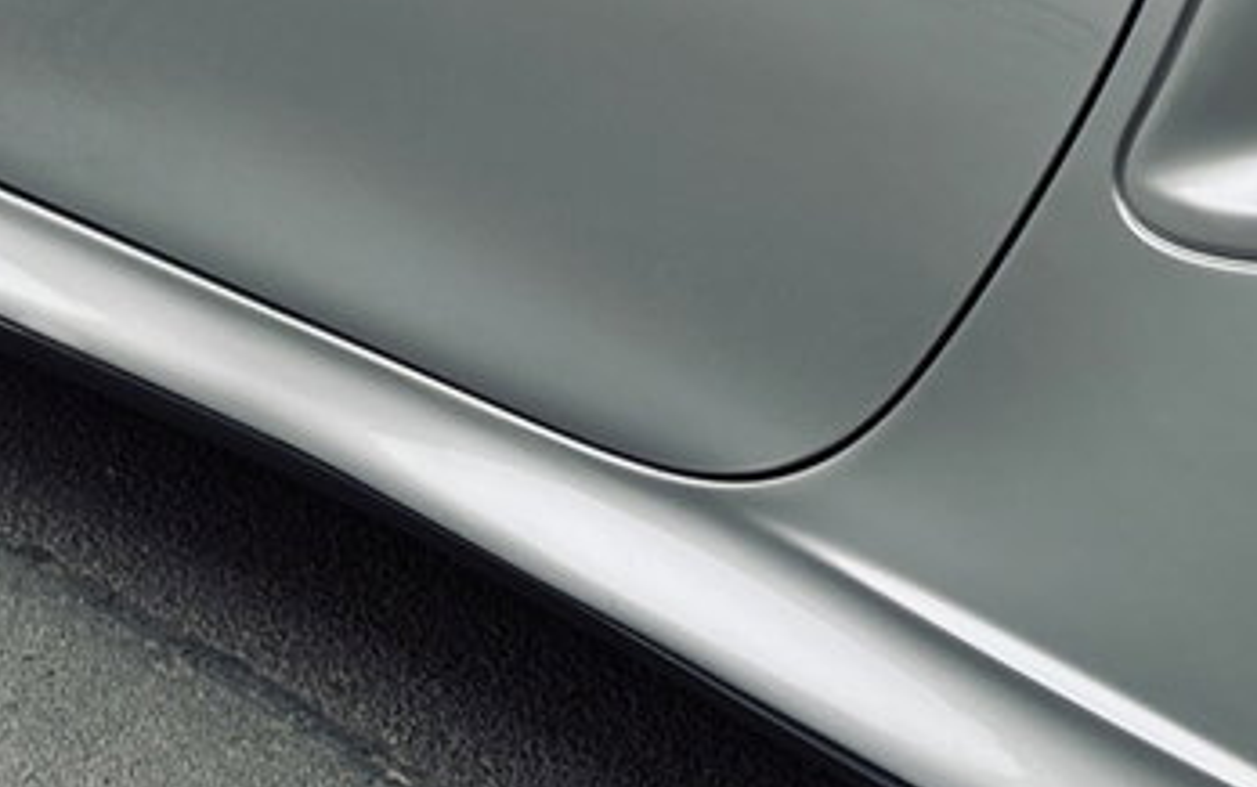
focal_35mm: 162
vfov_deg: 7.9
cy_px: -444
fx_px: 5553
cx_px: 51
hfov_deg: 12.8
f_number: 1.6
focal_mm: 5.96
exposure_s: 1/726
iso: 32
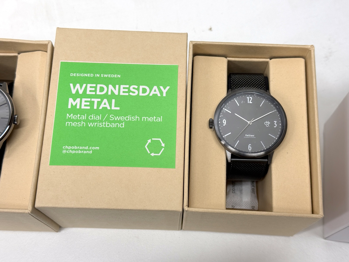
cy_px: 131
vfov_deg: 30.3
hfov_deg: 39.7
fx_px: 484
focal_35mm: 48
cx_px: 174
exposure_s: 1/234
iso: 64
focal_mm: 6.76
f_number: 1.78
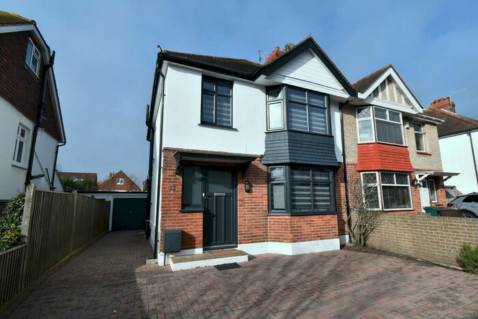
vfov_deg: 72.1
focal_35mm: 16
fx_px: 219
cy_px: 160
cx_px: 239
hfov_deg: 95.0
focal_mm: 11
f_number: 10
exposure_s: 1/400
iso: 200
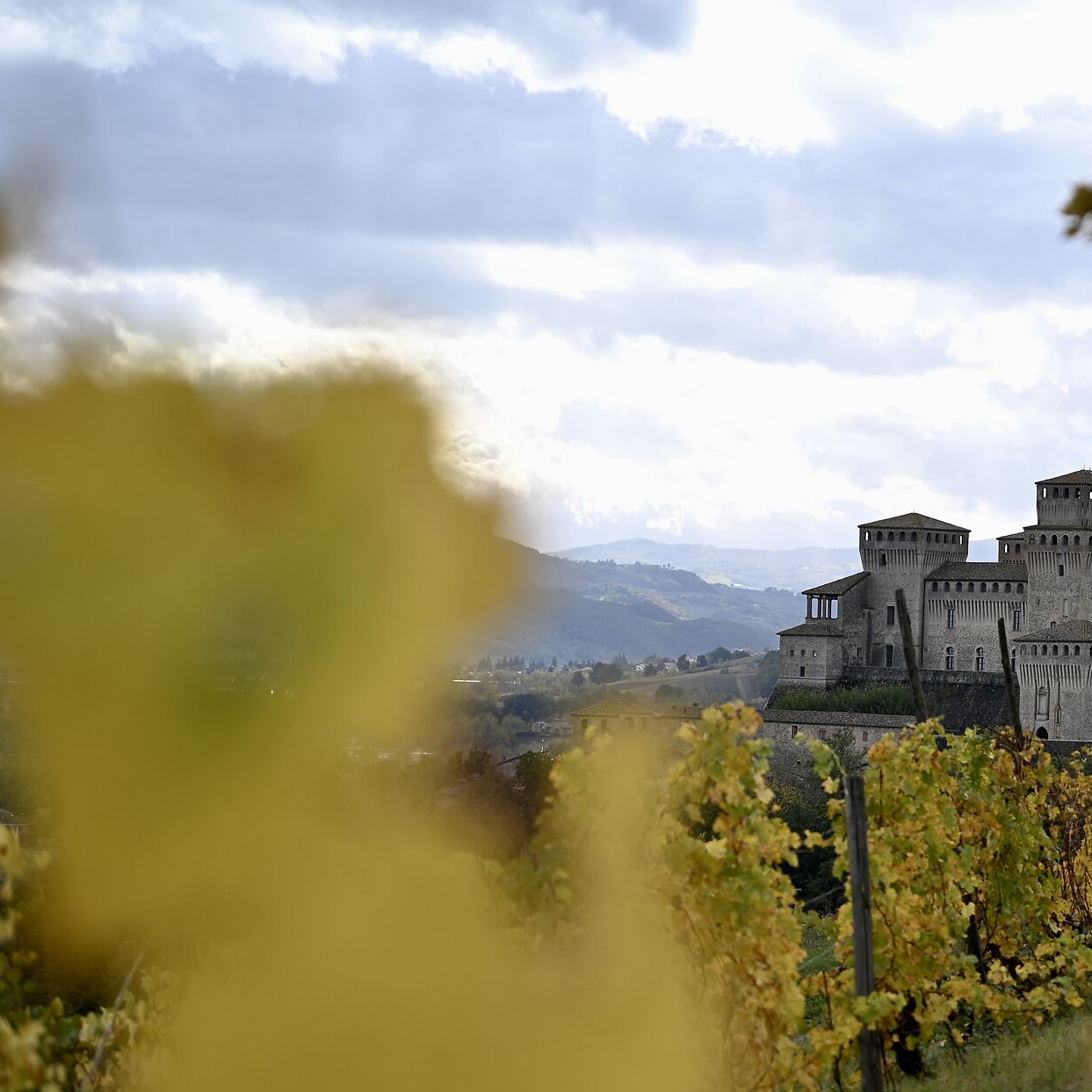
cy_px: 568
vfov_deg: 15.8
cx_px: 1044
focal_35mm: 110
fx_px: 3926
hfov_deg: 15.6
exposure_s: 1/1000
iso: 200
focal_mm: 67
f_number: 4
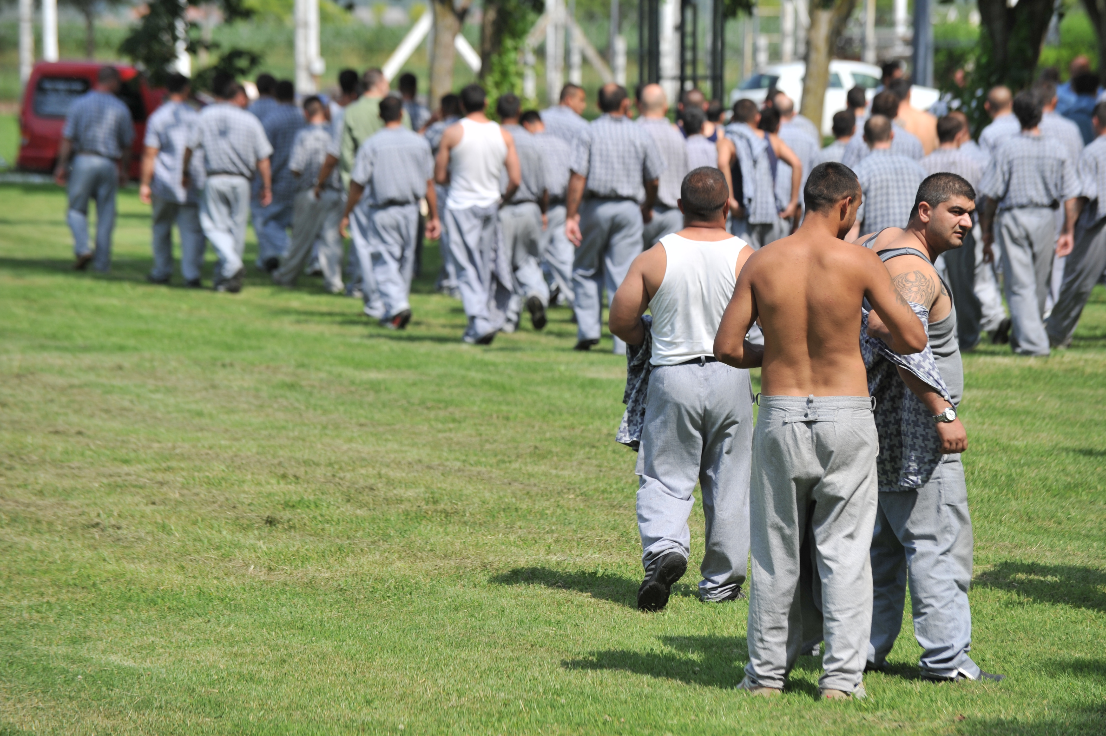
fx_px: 6140
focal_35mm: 200
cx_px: 553
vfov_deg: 6.9
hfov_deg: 10.3
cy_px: 368
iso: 200
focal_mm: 200
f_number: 7.1
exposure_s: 1/800
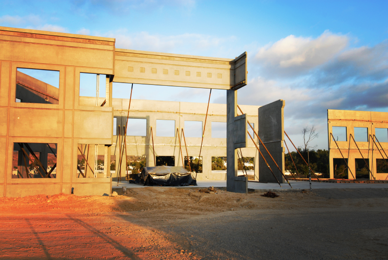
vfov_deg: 37.0
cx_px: 194
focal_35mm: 36
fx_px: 388
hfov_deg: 53.1
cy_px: 130
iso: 100
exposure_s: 1/60
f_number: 9
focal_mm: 24
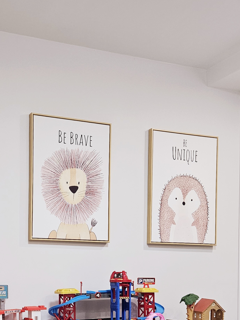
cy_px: 279
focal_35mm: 56
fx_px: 518
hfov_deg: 25.8
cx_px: 58
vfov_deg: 32.9
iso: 320
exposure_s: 1/100
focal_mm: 5.4
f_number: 1.8
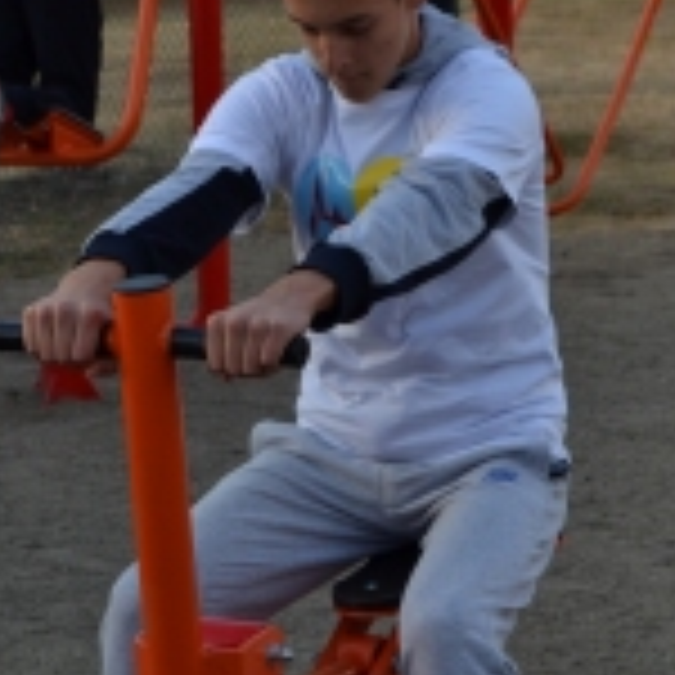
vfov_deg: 12.0
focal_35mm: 145
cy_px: 353
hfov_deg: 12.0
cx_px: 346
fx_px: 3199
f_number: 7.1
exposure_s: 1/100
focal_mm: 38
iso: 100
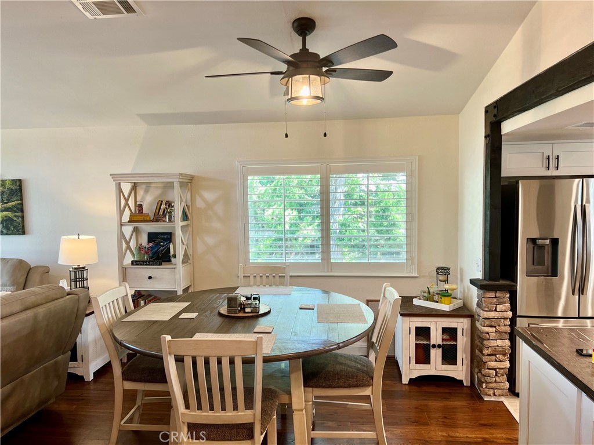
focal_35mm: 26
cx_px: 297
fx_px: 446
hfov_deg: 67.3
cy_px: 222
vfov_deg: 53.1
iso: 80
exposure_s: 1/60
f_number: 1.5
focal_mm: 5.7
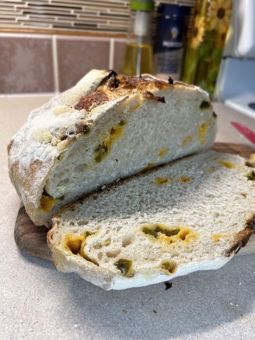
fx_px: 255
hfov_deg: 53.1
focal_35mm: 26
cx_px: 128
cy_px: 170
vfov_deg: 67.3
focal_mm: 5.7
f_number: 1.5
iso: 100
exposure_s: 1/120
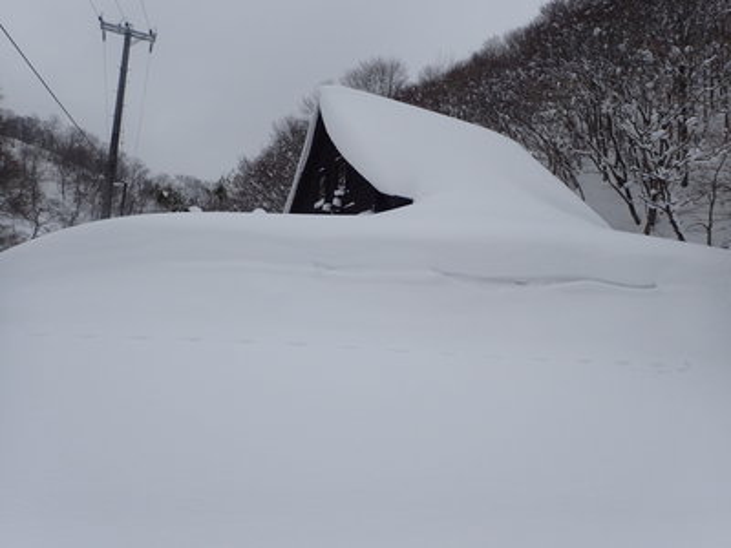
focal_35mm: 25
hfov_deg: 69.4
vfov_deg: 54.9
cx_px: 366
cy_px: 274
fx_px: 528
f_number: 8
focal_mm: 4.5
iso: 100
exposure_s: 1/160
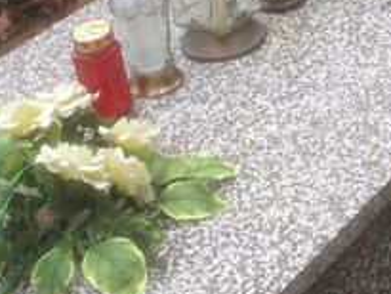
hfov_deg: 19.0
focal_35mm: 103
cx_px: 237
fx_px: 1164
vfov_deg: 14.2
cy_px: 17
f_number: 2.4
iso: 50
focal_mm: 4.12
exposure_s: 1/167
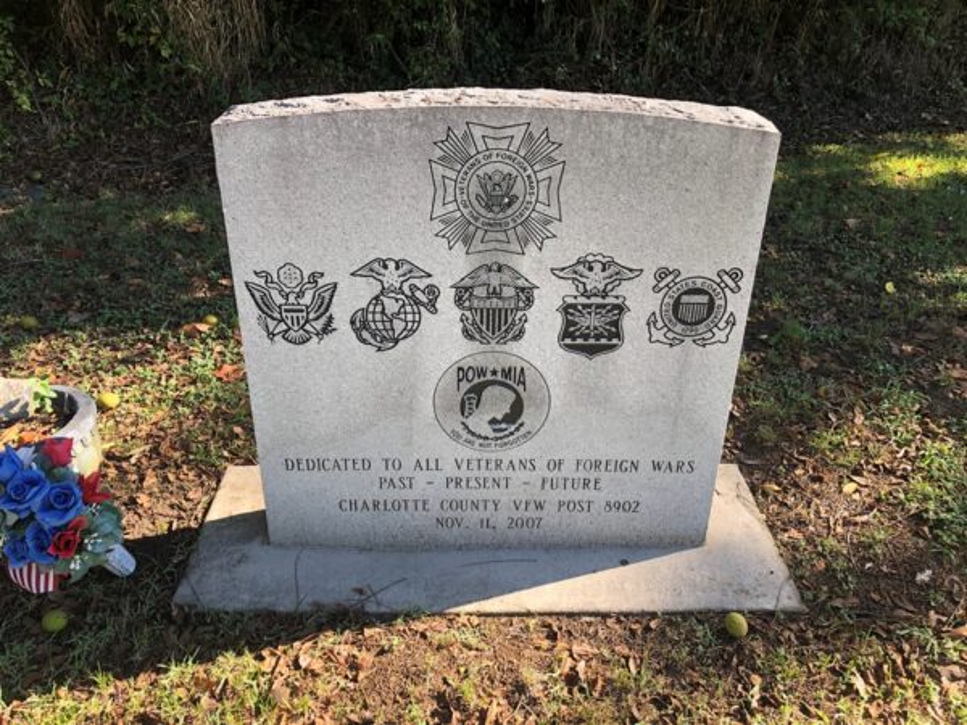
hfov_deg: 63.4
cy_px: 362
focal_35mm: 28
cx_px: 484
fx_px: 782
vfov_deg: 49.7
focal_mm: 3.99
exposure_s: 1/193
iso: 20
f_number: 1.8
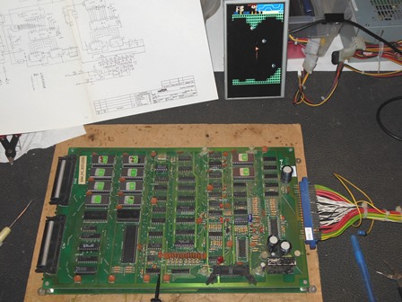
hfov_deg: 49.0
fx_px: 441
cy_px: 151
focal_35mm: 38
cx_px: 201
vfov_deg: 37.7
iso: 125
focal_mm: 6.8
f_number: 3.6
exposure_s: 1/30
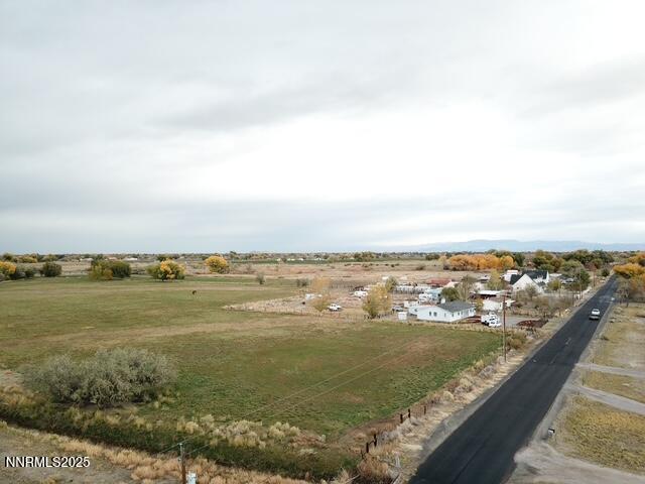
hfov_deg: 67.3
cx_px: 322
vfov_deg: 53.1
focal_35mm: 26
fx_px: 484
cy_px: 242
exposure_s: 1/118
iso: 100
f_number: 2.2
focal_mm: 4.73
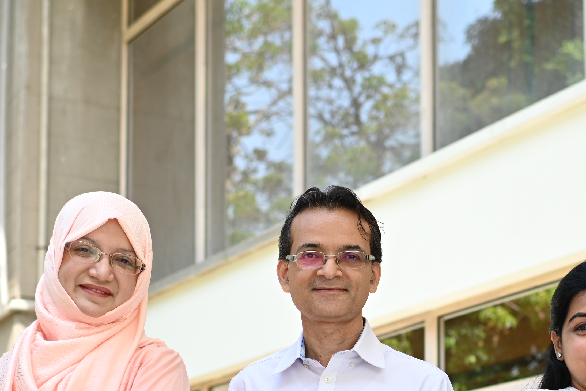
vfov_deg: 13.3
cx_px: 346
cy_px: 511
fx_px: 1611
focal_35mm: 99
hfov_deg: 20.6
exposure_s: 1/320
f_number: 2.8
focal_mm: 35
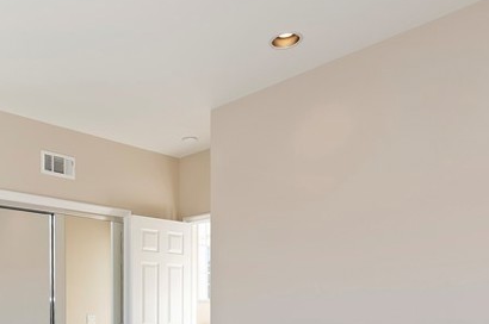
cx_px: 95
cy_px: 311
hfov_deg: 51.0
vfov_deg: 34.8
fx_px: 475
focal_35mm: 35
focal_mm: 14
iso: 500
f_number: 10
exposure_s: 1/80
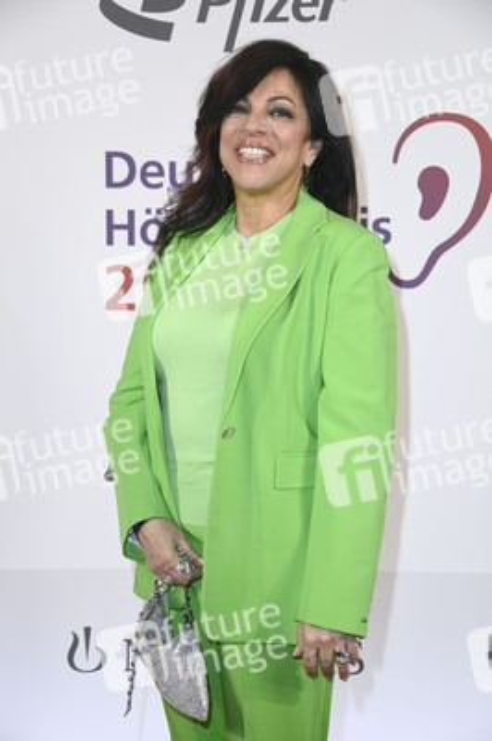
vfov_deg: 28.1
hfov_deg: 18.9
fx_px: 1478
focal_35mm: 72
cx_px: 246
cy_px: 370
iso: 800
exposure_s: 1/250
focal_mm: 72
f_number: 5.6
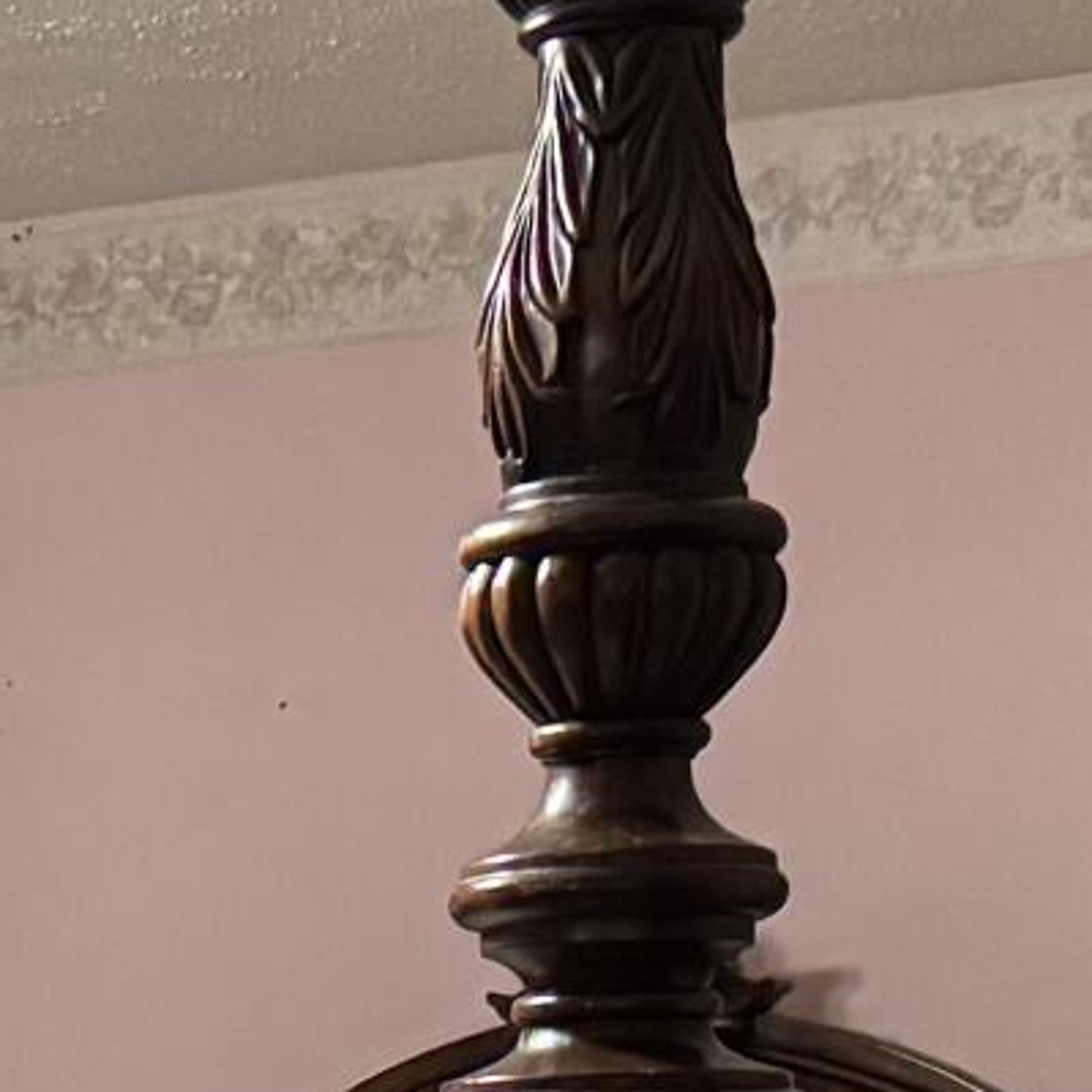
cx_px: -1289
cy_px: 1671
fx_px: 5675
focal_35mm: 159
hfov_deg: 10.0
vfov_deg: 10.6
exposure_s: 1/60
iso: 640
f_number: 1.78
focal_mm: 6.76
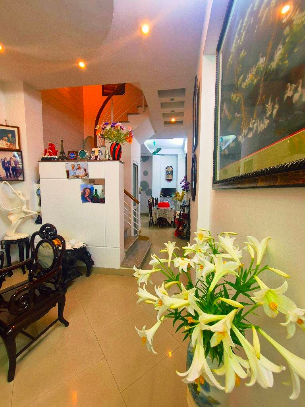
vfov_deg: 106.2
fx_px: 153
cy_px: 204
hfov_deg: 89.9
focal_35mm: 13
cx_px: 152
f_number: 2.2
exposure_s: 1/50
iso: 125
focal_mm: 2.2
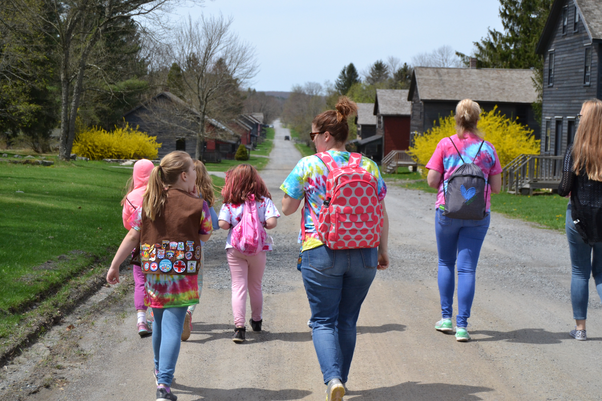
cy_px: 200
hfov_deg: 29.9
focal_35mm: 68
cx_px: 301
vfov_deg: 20.2
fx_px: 1129
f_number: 6.3
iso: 800
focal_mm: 45
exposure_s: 1/2500
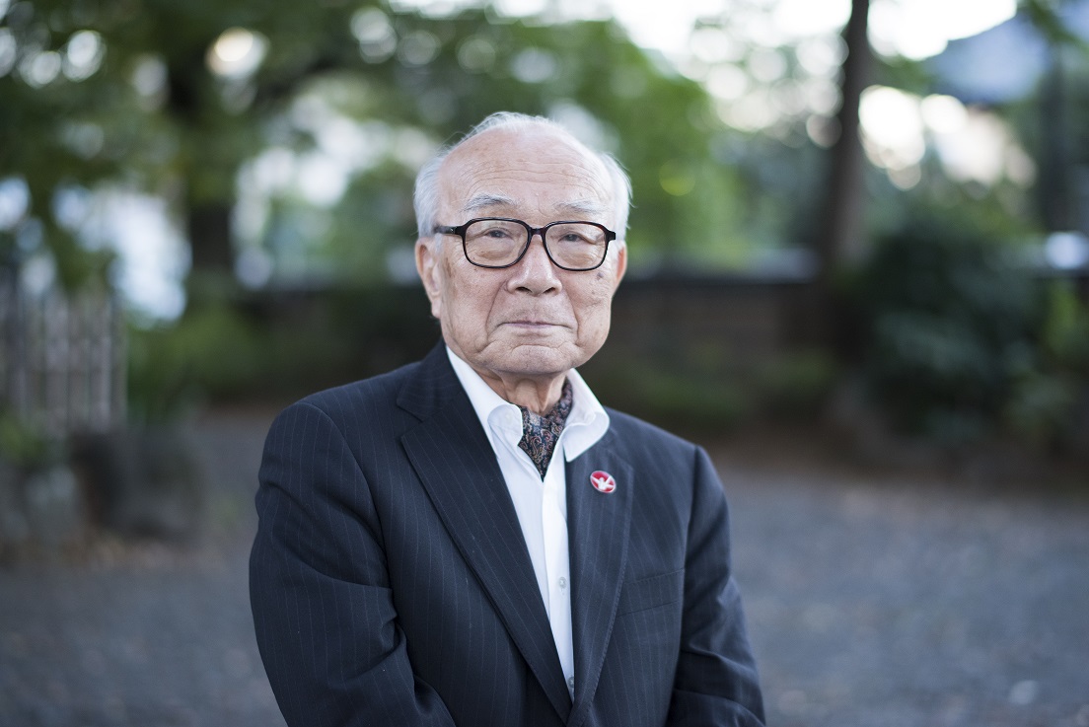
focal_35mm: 58
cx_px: 544
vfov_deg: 23.4
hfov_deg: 34.5
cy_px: 364
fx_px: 1755
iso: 800
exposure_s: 1/60
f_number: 1.8
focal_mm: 58
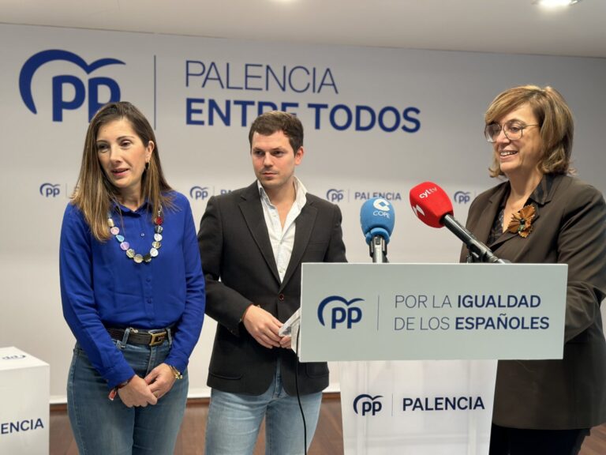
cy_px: 228
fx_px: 840
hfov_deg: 39.7
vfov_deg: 30.3
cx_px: 303
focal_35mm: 48
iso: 80
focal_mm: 6.86
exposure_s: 1/100
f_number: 1.78
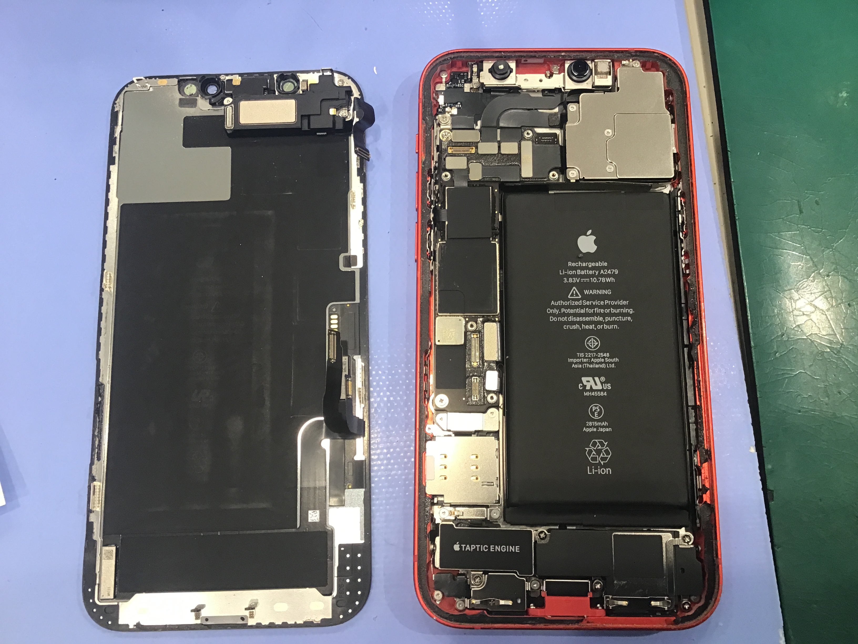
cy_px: 322
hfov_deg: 58.4
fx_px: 768
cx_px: 429
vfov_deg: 45.4
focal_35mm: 31
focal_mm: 3.3
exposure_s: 1/30
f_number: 2.4
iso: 64
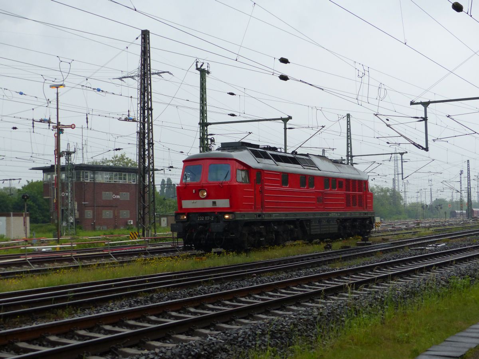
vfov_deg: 24.0
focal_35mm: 61
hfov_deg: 31.7
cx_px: 240
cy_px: 180
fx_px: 844
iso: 200
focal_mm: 10.9
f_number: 2.8
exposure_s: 1/500
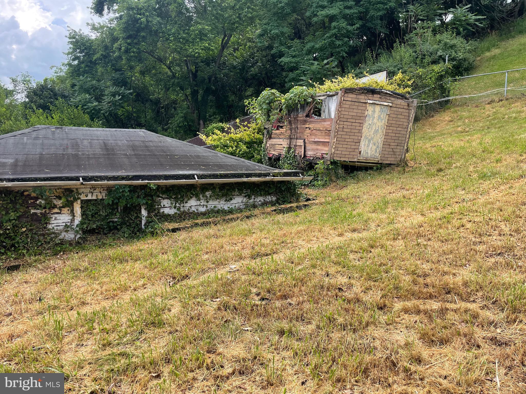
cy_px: 197
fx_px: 395
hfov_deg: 67.3
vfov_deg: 53.1
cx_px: 263
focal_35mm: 26
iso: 32
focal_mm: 4.2
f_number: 1.6
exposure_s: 1/744
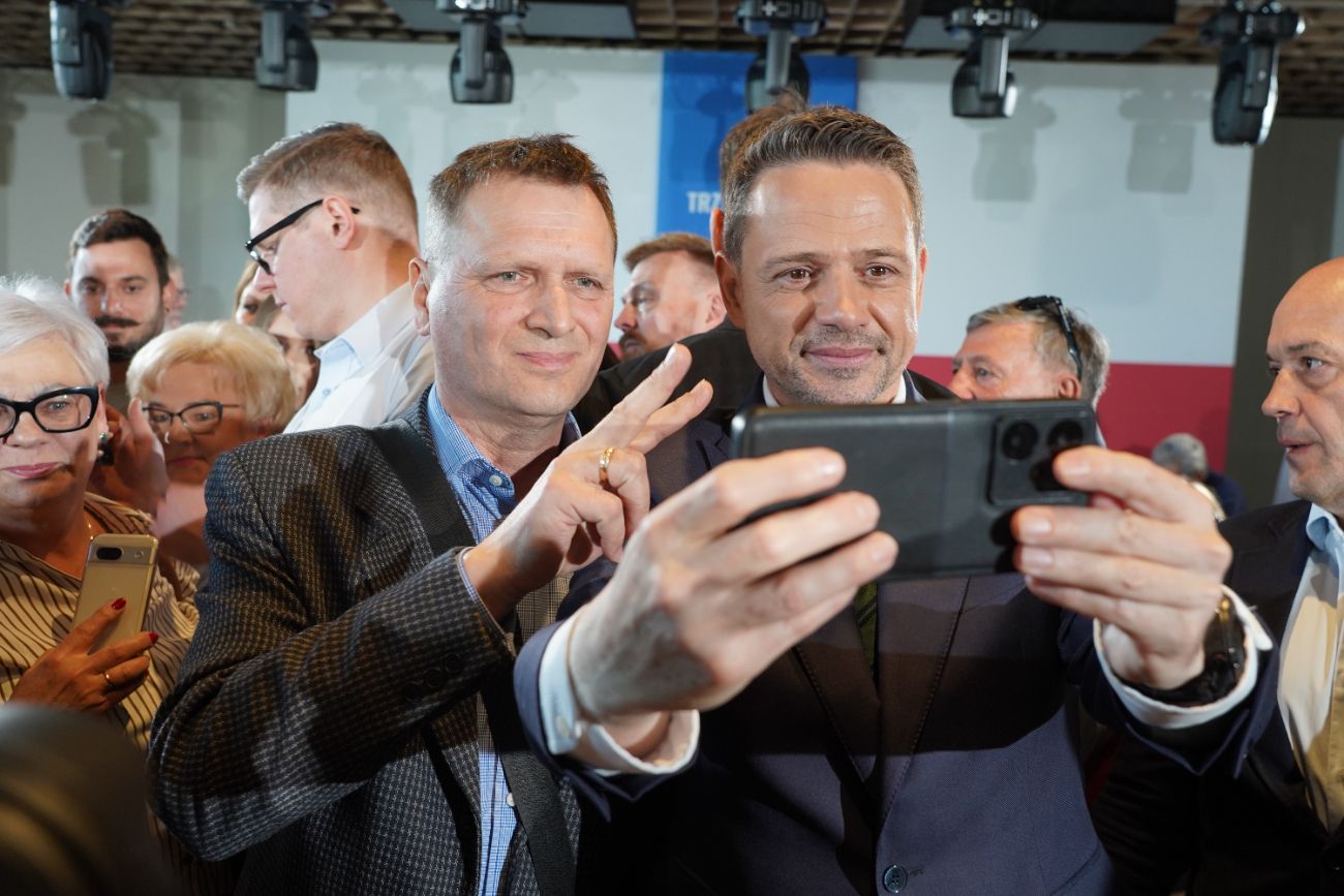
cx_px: 672
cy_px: 448
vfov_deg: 37.9
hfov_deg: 54.4
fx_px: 1307
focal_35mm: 35
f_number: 5.6
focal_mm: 35
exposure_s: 1/100
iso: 1250
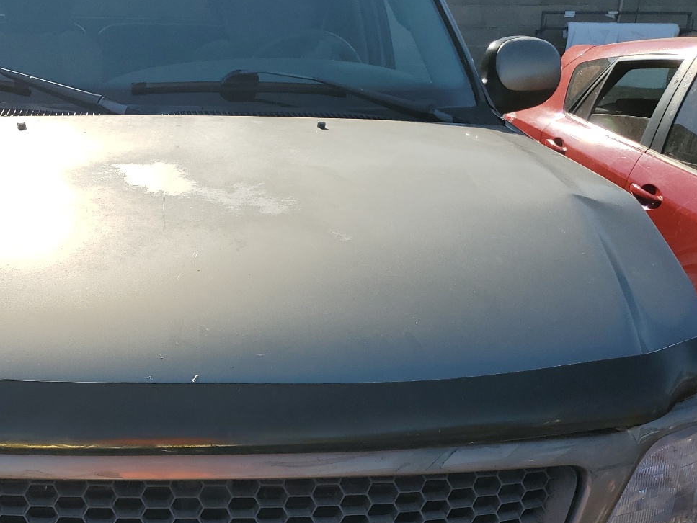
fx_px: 866
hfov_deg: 42.6
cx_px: 185
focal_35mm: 43
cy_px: 429
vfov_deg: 32.6
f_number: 1.5
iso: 50
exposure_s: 1/3333
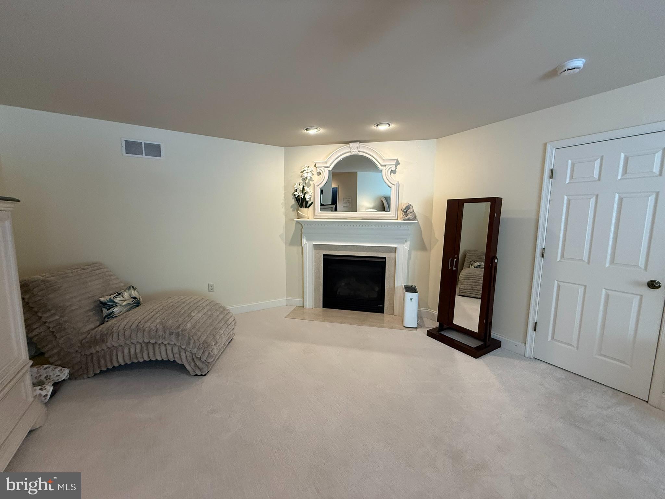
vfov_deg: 85.7
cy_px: 250
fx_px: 269
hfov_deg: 102.1
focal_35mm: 14
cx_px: 332
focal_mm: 2.22
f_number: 2.2
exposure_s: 1/120
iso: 320
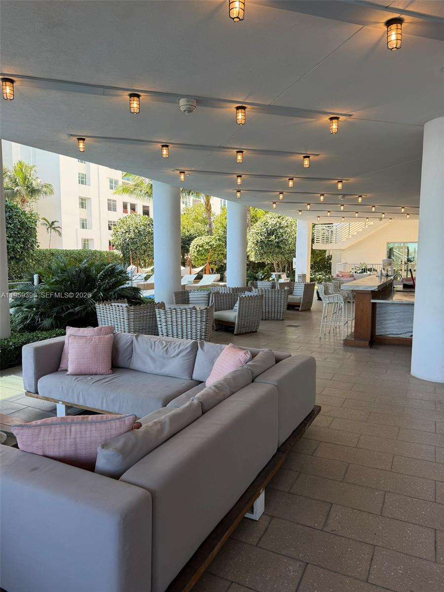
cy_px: 296
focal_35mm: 24
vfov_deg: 71.6
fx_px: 410
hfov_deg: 56.8
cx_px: 222
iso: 100
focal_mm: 6.76
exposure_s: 1/381
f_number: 1.78
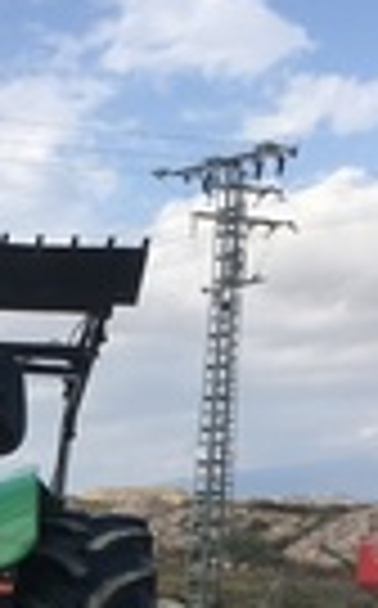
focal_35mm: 94
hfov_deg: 12.7
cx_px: -286
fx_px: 1554
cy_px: 802
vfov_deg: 20.2
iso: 25
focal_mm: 4.15
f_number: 2.2
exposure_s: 1/1637
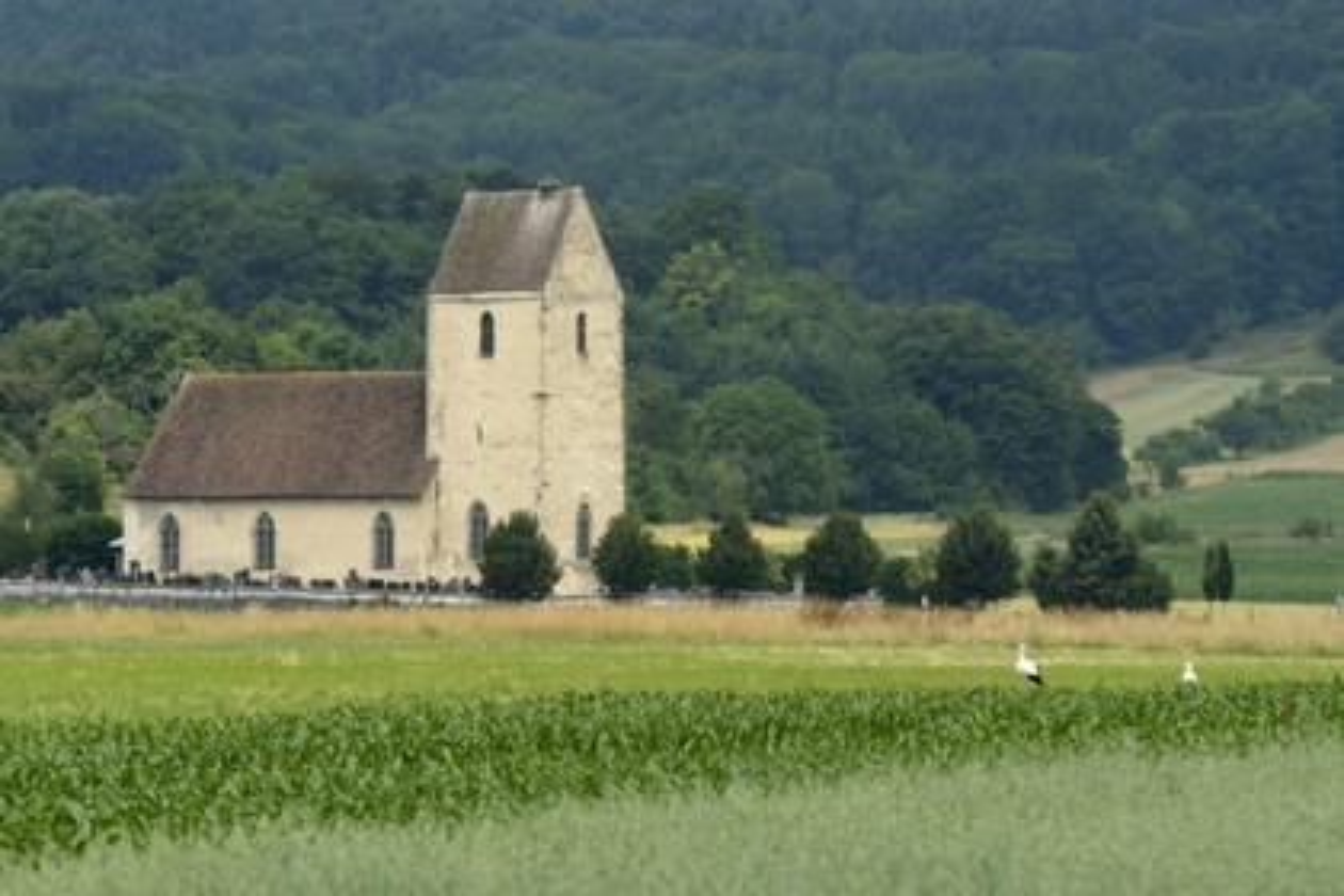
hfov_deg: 10.3
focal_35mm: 200
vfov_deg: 6.9
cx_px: 672
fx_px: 7466
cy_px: 448
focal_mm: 200
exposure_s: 1/250
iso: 200
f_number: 11
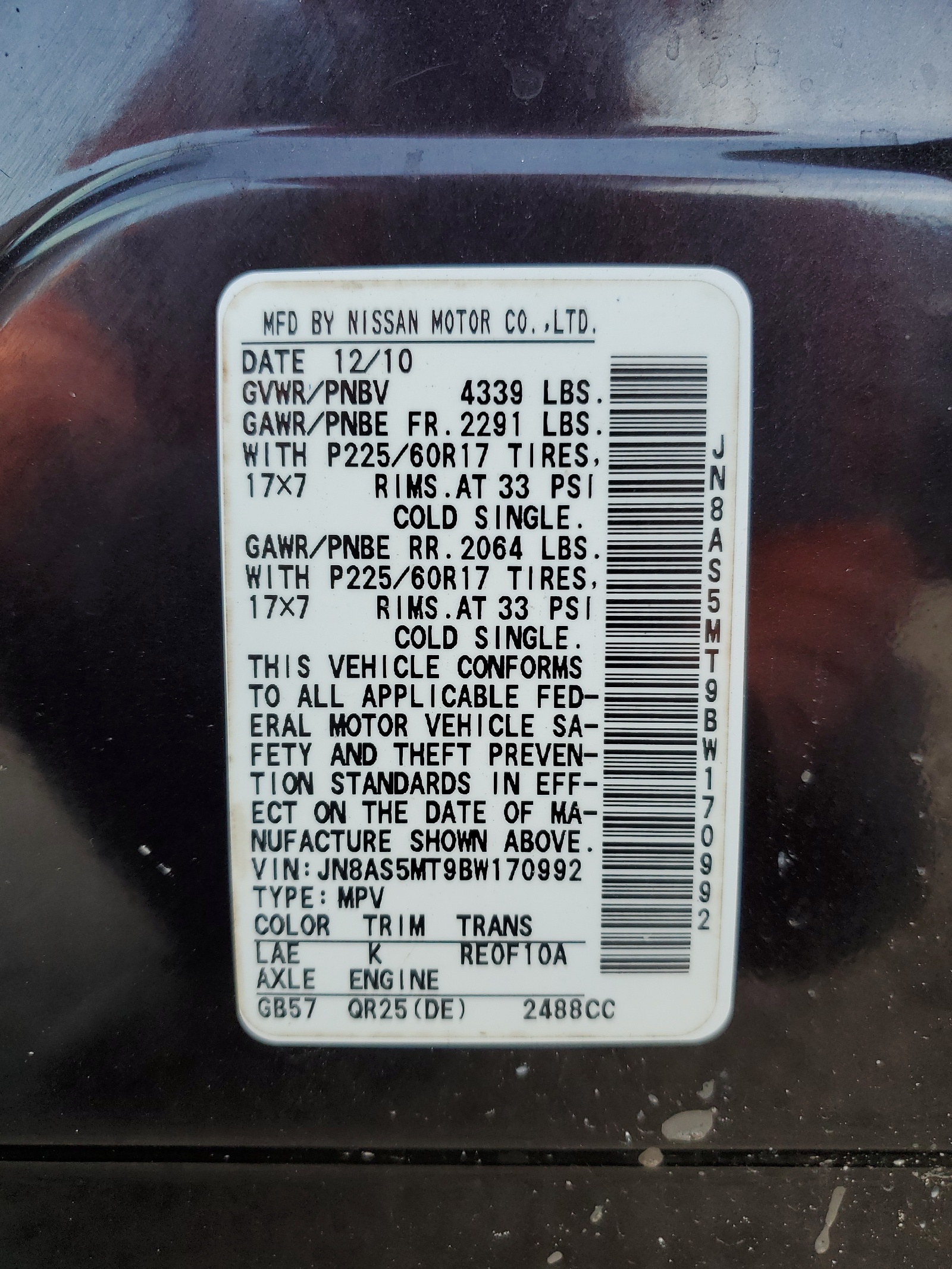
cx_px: 476
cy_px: 634
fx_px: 953
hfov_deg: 53.1
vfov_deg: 67.3
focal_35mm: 26
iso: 50
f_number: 1.5
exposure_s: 1/164
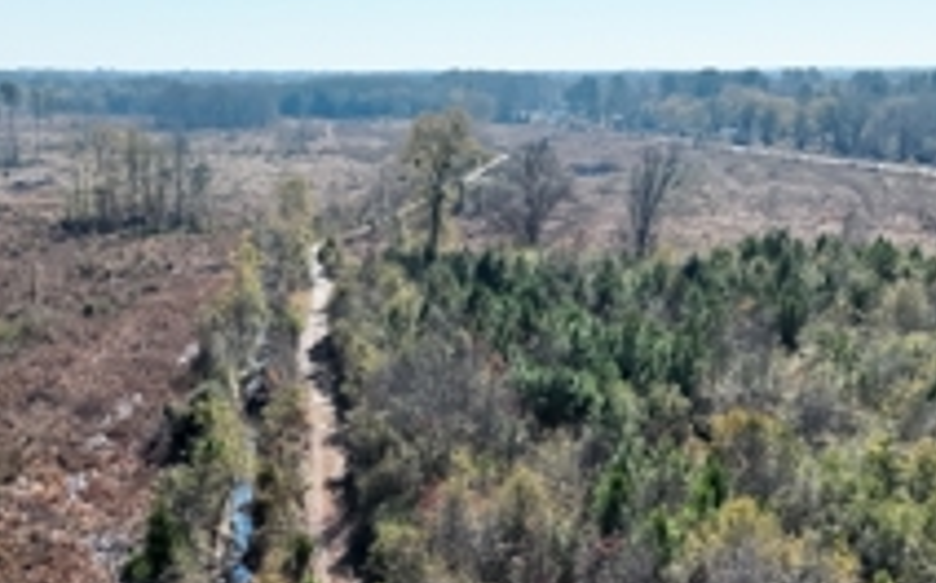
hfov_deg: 41.4
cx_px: 322
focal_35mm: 48
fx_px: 1223
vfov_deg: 26.2
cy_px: 486
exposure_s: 1/6400
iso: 400
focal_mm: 6.72
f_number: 1.7
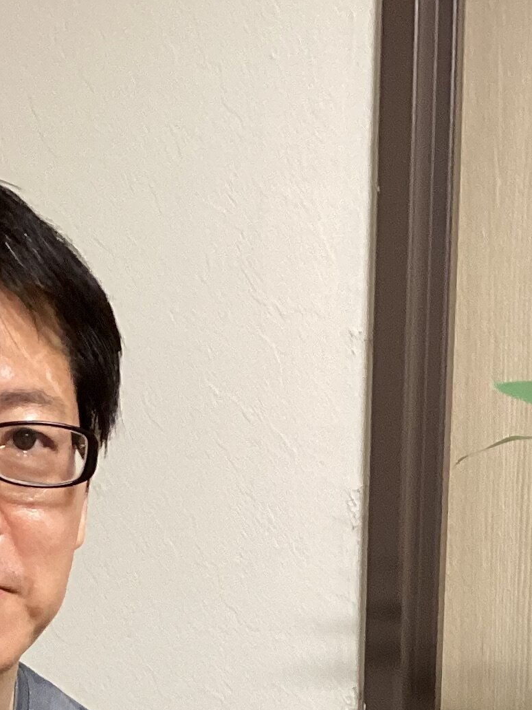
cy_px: 1018
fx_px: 2008
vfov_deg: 18.2
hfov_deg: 15.1
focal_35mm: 98
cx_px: 203
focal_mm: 3.3
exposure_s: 1/60
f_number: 2.4
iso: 200
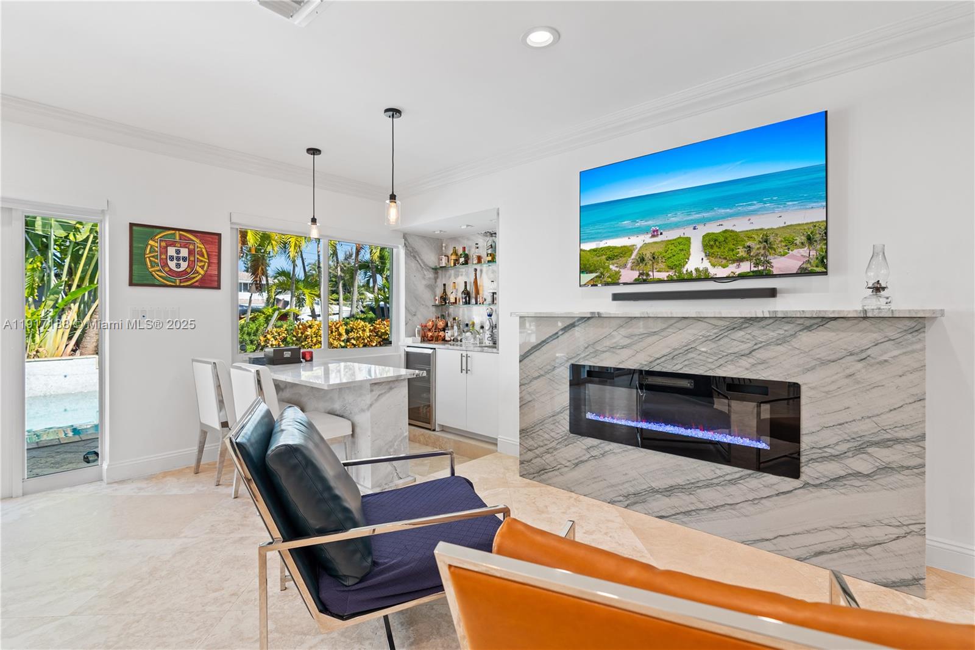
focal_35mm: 16
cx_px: 488
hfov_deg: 96.7
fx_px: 433
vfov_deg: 73.7
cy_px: 325
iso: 320
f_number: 4.5
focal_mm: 16
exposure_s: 1/15
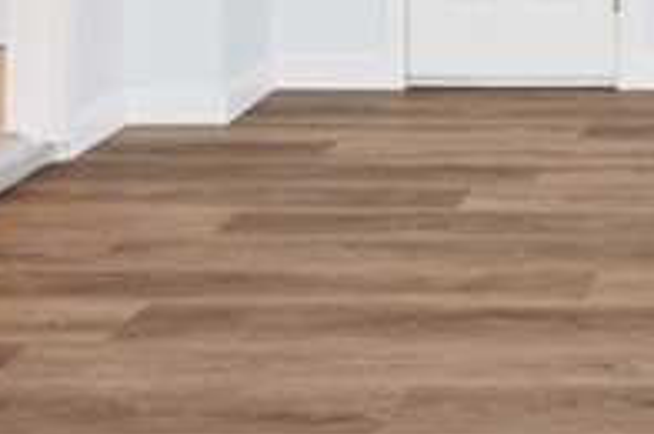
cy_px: -312
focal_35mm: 89
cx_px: 924
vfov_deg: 13.9
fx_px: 1614
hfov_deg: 20.3
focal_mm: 17
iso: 400
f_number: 5.6
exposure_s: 1/3
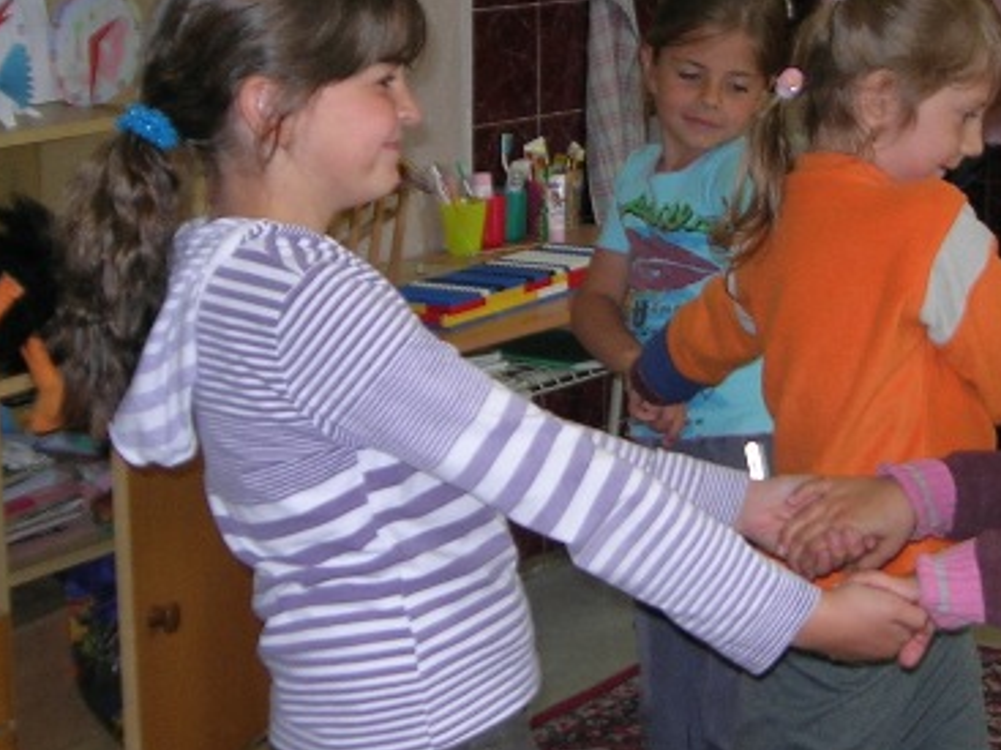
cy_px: 164
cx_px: 716
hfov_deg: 20.7
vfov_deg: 15.6
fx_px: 2717
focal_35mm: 94
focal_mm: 7.8
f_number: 2.8
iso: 64
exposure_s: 1/60.1
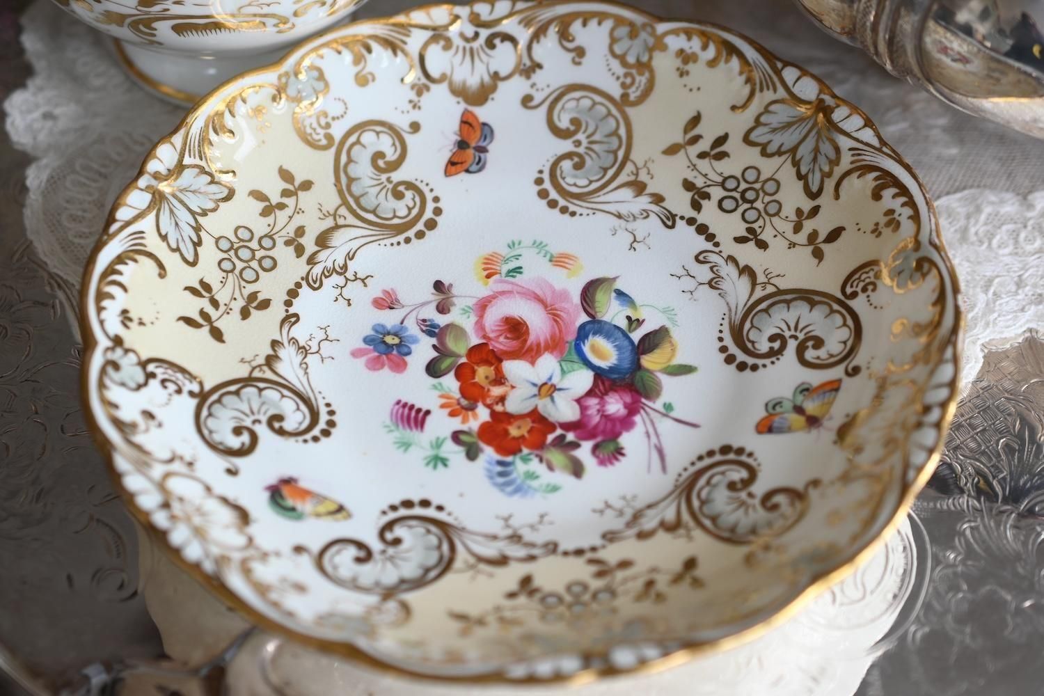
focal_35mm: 60
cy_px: 348
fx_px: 1740
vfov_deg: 22.6
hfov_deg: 33.4
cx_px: 522
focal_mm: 40
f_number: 4.5
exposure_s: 1/80
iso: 100
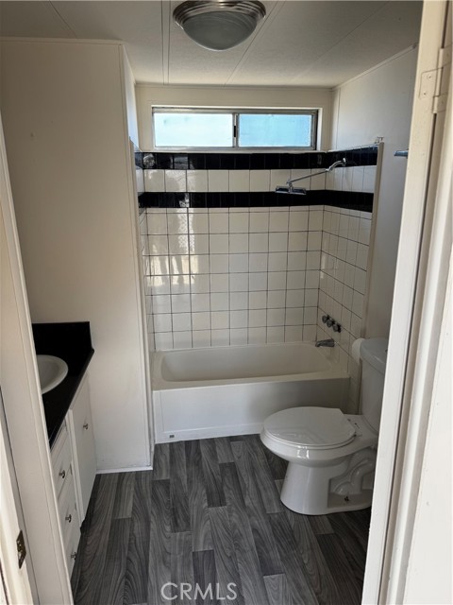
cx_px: 226
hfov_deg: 56.8
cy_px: 302
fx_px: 419
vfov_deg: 71.6
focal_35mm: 24
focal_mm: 6.76
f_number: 1.78
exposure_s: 1/128
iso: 64
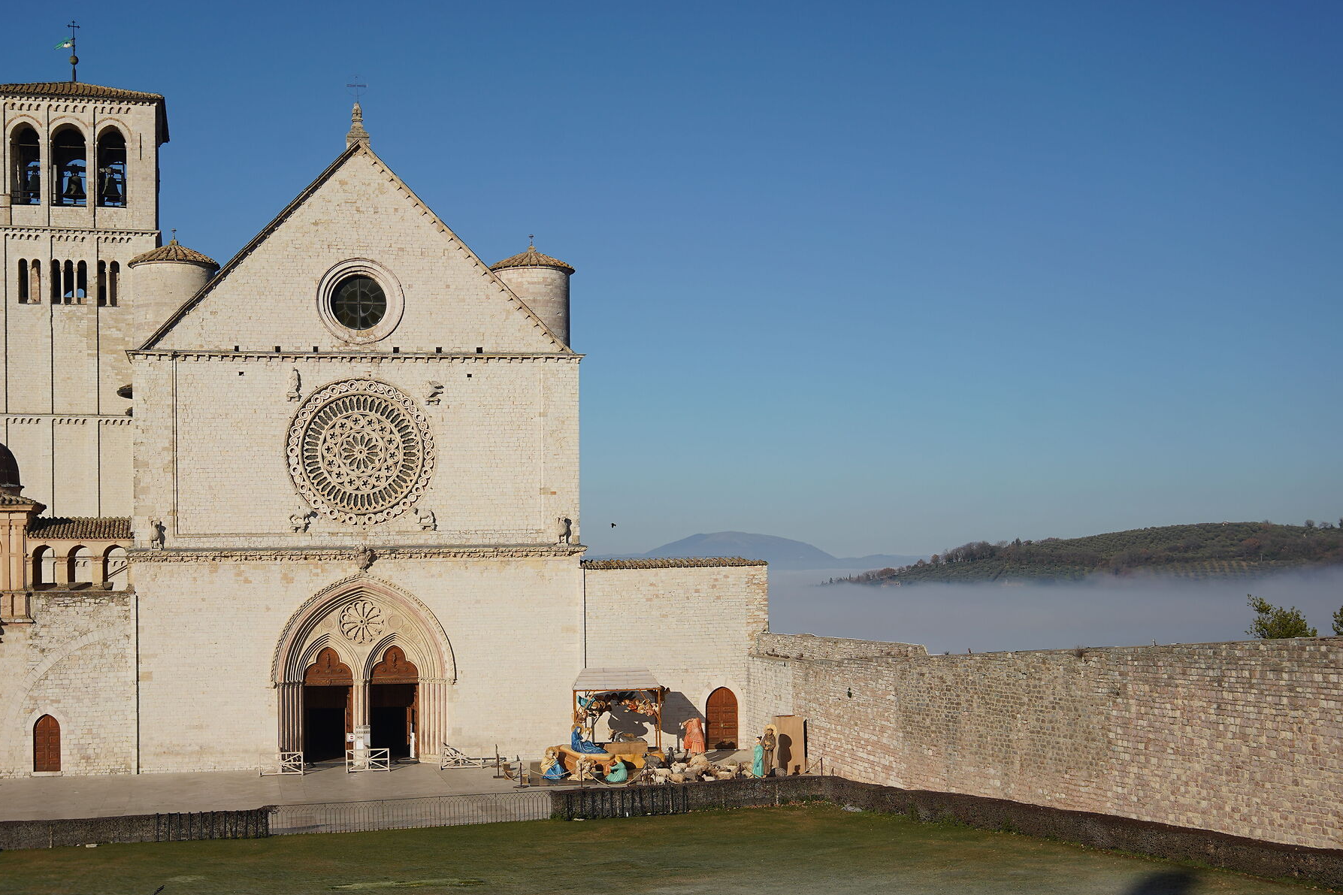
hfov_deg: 41.8
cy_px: 600
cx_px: 561
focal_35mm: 47
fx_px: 1753
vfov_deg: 28.4
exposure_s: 1/2000
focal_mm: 35
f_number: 5
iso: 100
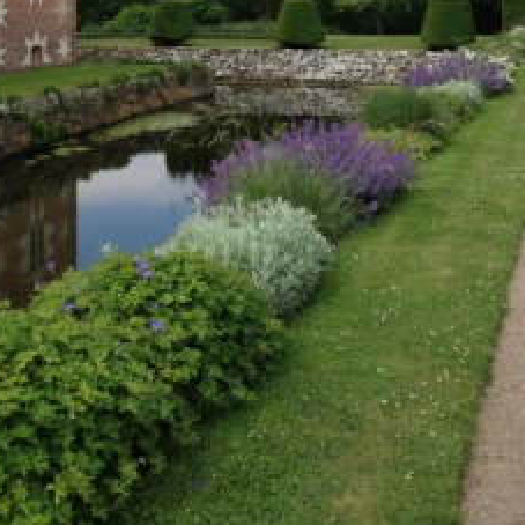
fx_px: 1047
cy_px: 49
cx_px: 247
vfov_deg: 27.1
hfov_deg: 28.2
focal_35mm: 61
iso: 50
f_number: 2.4
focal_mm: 4.28
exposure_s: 1/1227
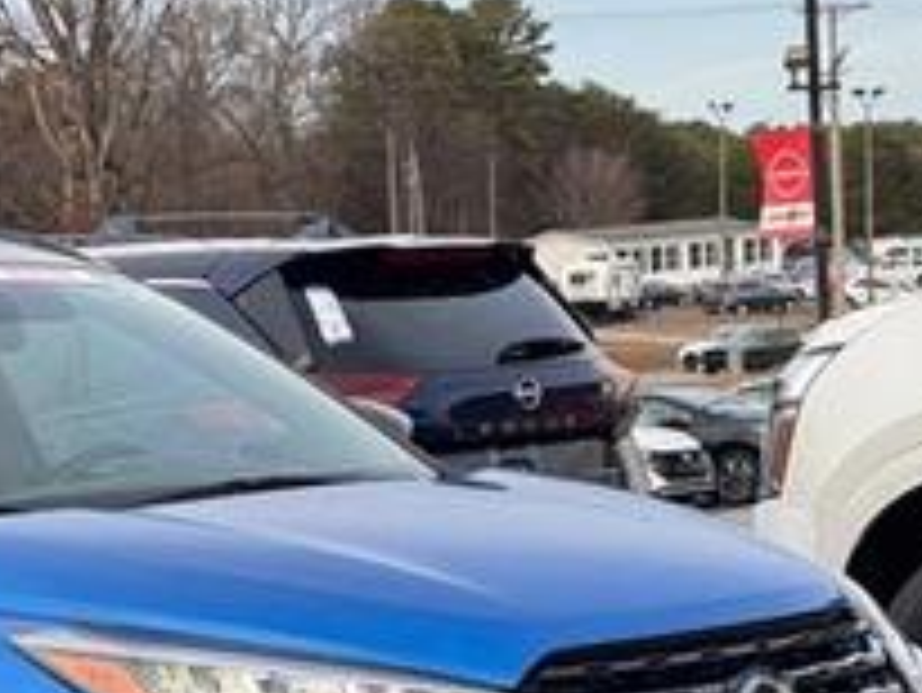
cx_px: 0
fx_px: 3145
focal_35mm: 118
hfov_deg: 16.3
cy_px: 652
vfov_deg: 12.5
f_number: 1.78
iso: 64
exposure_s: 1/615
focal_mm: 6.76
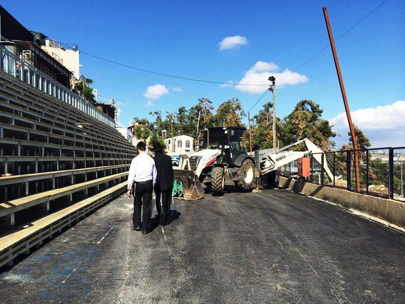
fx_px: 351
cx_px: 202
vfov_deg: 46.8
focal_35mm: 30
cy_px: 152
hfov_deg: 60.0
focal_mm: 4.12
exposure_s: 1/2283
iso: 32
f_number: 2.2
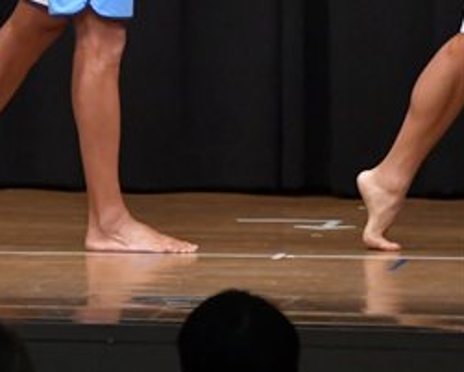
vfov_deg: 2.7
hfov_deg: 3.3
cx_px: -247
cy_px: -85
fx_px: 8023
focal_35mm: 584
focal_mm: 135
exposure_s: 1/400
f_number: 5.6
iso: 6400
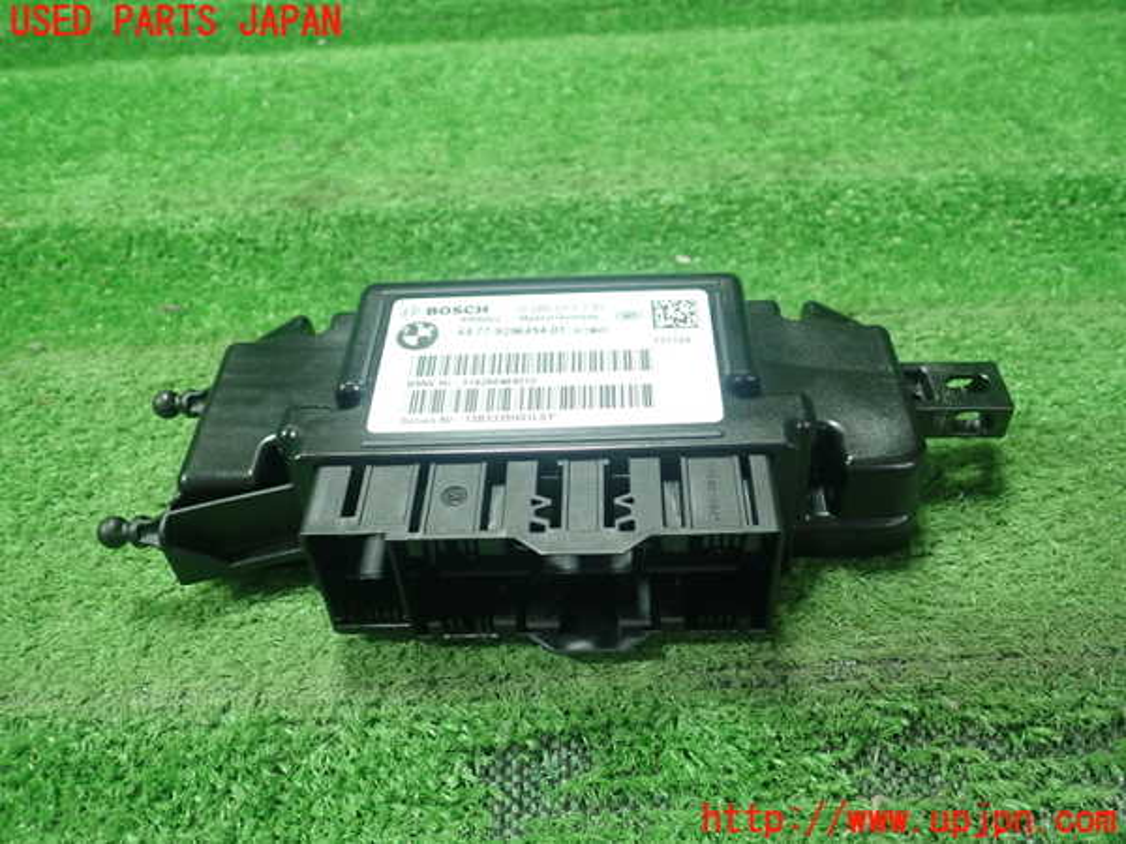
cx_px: 563
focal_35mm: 30
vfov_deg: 46.8
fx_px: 976
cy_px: 422
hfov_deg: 60.0
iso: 500
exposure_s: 1/125
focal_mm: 5.5
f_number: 2.3
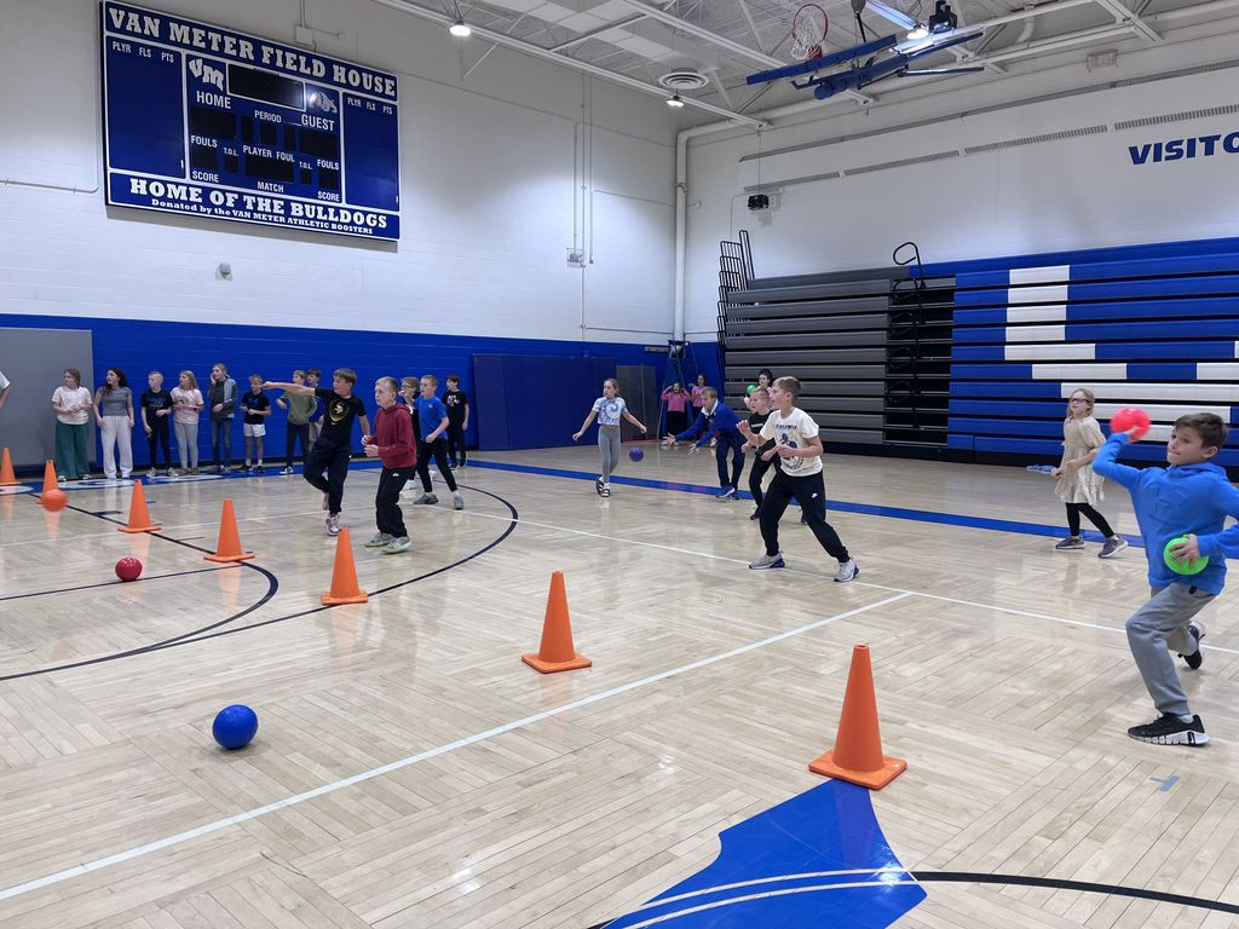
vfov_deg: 53.1
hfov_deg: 67.3
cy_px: 464
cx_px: 620
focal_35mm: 26
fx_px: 931
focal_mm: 5.1
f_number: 1.6
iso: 40
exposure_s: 1/120
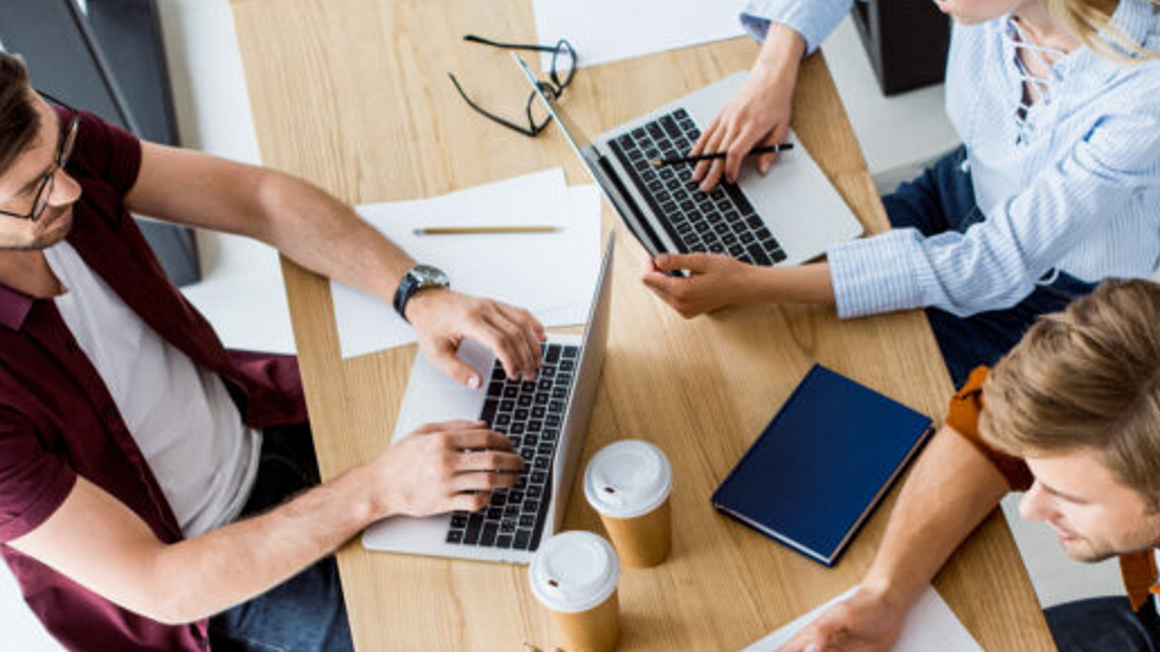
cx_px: 661
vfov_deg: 15.4
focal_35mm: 78
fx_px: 2399
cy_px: 467
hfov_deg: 27.2
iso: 400
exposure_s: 1/250
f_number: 3.5
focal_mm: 50
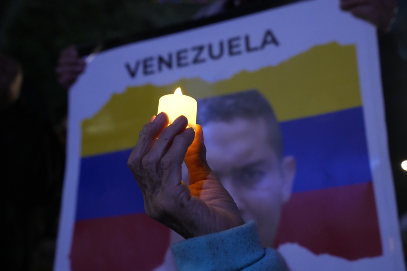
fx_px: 622
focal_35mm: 55
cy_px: 136
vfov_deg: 24.6
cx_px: 204
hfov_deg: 36.2
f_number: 5.6
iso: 5000
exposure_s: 1/40
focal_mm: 55
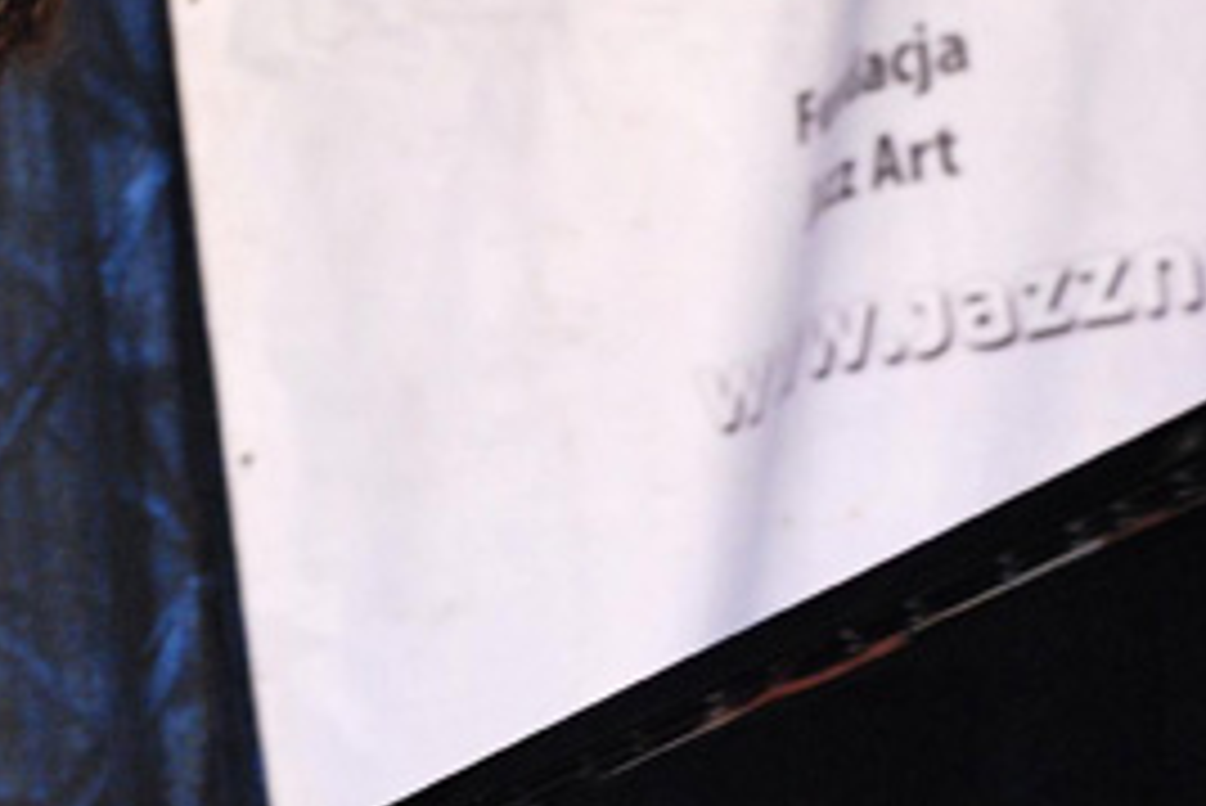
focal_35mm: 196
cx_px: 108
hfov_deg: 10.4
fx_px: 6569
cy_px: 516
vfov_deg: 7.0
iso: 1600
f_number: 5.6
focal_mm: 70
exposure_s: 1/20
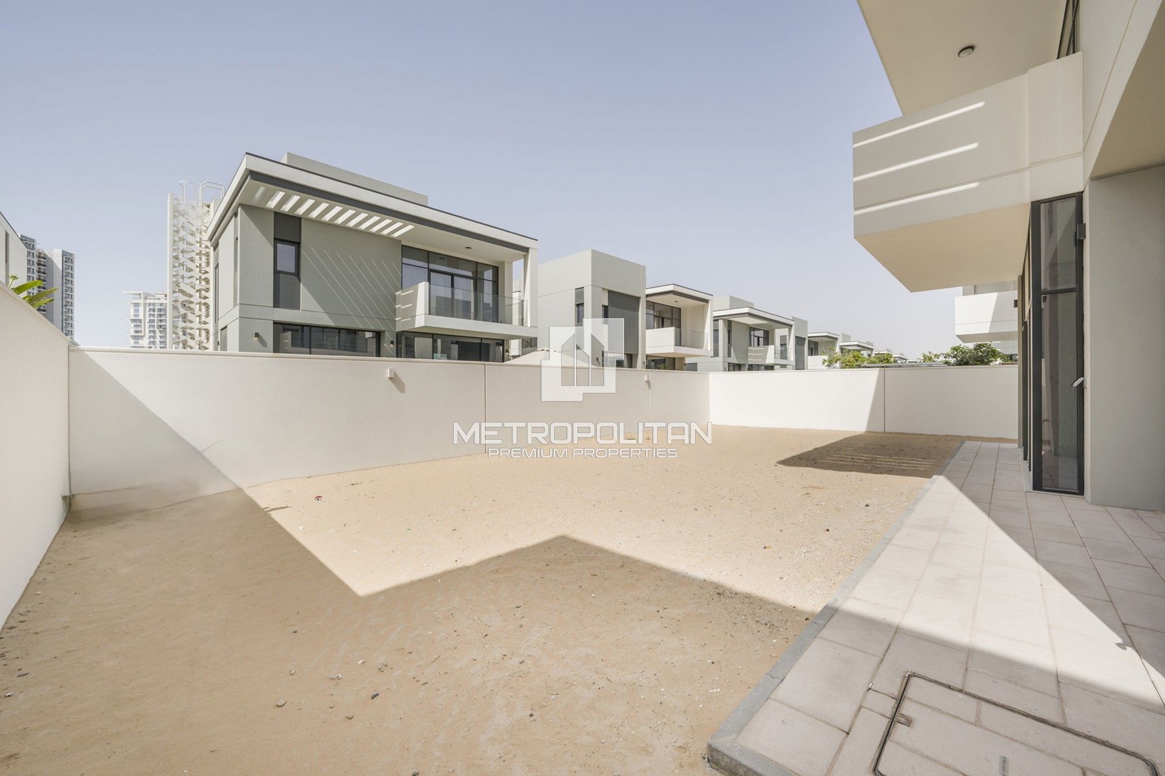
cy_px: 388
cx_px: 582
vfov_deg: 90.0
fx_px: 388
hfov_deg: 112.6
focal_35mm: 12
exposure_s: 1/250
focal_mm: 12
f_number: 9
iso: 100
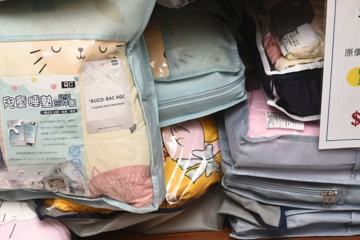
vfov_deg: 16.9
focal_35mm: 81
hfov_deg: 25.0
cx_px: 137
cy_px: 126
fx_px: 810
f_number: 8
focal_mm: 45
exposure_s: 1/100
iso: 1250
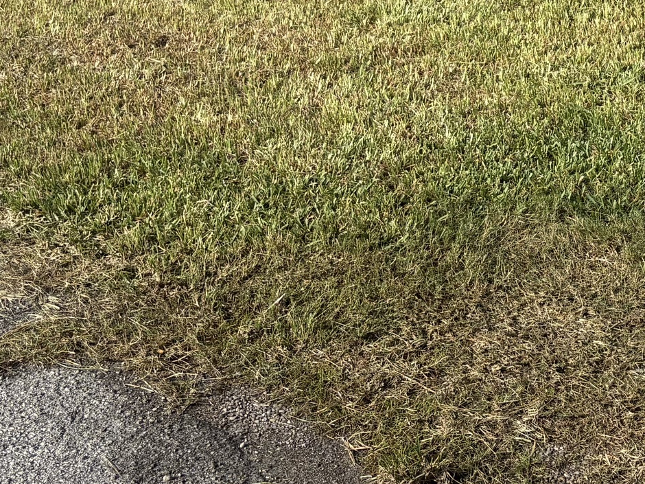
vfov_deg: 16.9
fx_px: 1472
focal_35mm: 79
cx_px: 572
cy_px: -242
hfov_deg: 24.1
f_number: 1.6
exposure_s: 1/2639
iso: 50
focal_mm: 5.96
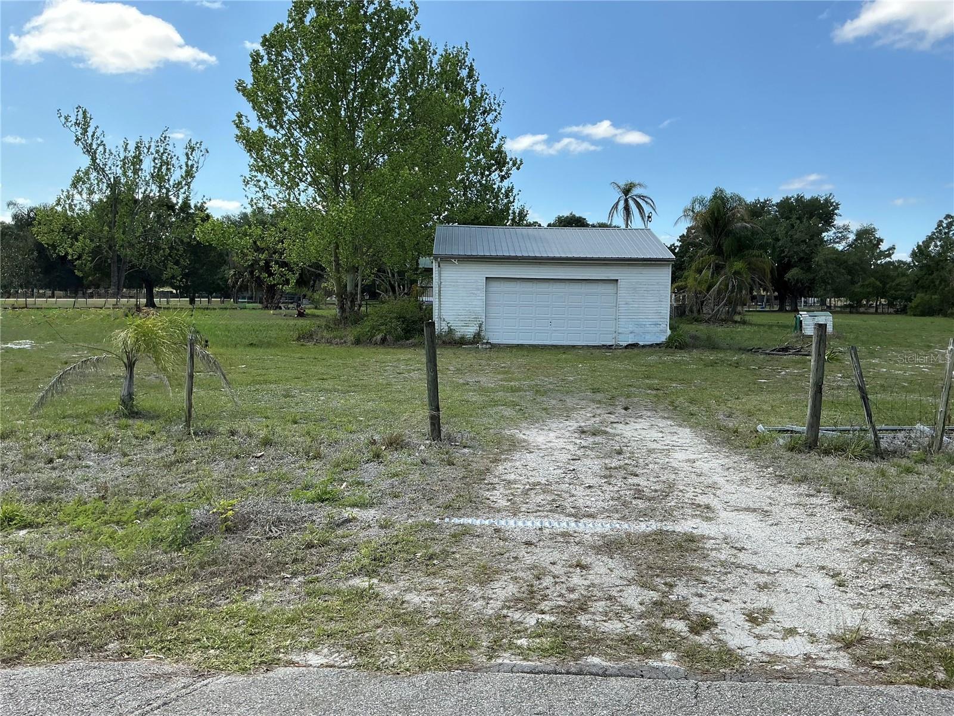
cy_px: 358
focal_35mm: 29
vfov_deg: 48.2
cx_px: 477
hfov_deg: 61.7
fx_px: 799
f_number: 1.8
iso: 25
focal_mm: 3
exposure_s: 1/1279
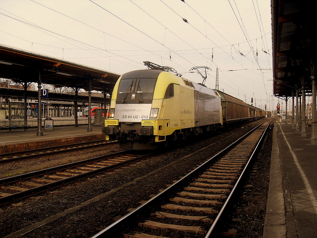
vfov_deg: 41.8
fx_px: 311
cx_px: 158
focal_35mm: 34
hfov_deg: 54.0
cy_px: 119
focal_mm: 6.3
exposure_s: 1/350
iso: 80
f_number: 2.8
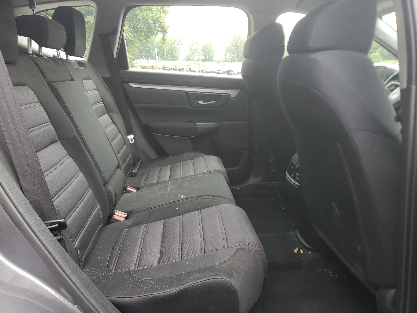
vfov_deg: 53.1
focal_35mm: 26
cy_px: 156
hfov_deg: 67.3
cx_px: 208
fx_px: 313
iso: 66
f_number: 1.5
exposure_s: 1/120
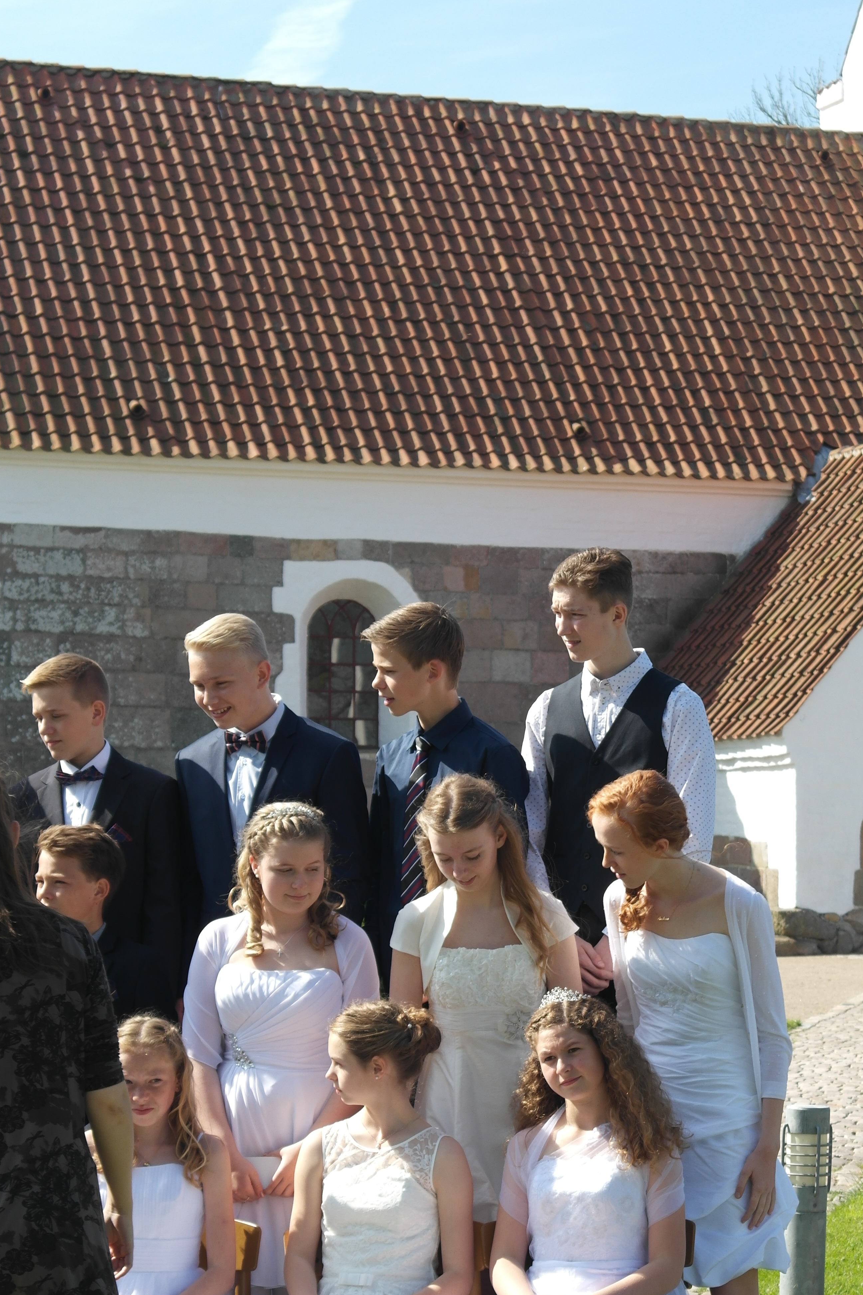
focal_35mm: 108
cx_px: 537
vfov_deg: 18.9
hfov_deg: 12.7
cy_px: 821
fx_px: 3883
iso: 100
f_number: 6.3
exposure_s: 1/160
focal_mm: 50
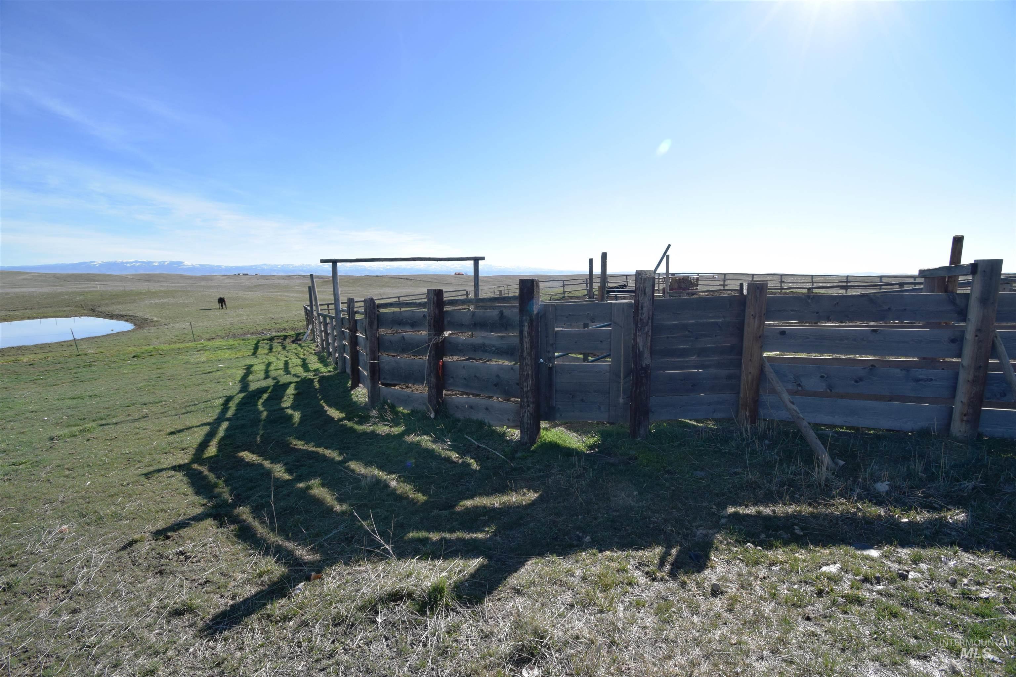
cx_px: 508
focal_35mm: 15
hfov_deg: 100.4
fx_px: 423
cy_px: 338
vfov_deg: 77.3
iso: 400
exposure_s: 1/250
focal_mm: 10
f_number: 8
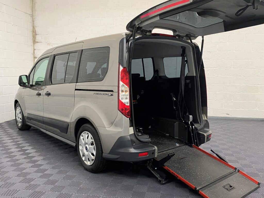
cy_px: 99
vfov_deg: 53.1
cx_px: 132
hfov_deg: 67.3
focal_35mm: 26
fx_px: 198
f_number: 1.8
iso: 160
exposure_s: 1/50
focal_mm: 4.25
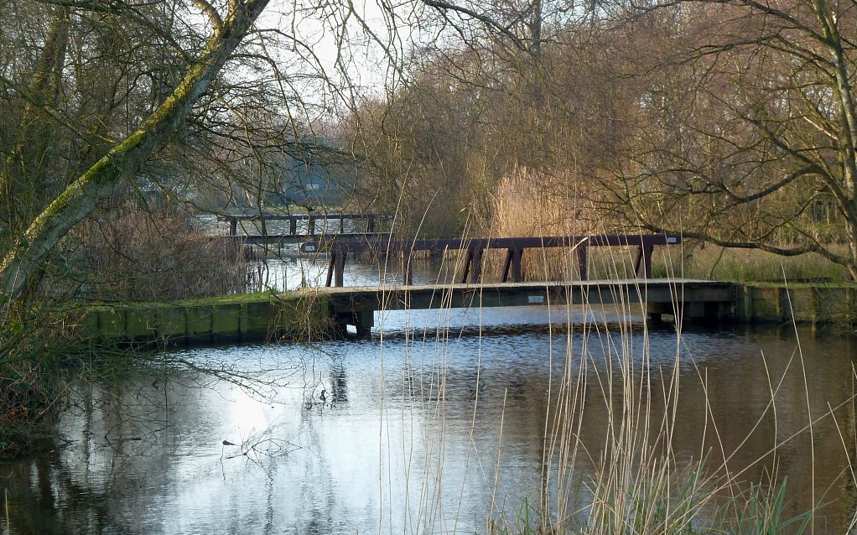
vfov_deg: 12.8
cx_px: 428
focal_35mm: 102
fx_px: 2382
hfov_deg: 20.4
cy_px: 269
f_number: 4.3
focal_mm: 15.8
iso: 80
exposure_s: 1/50
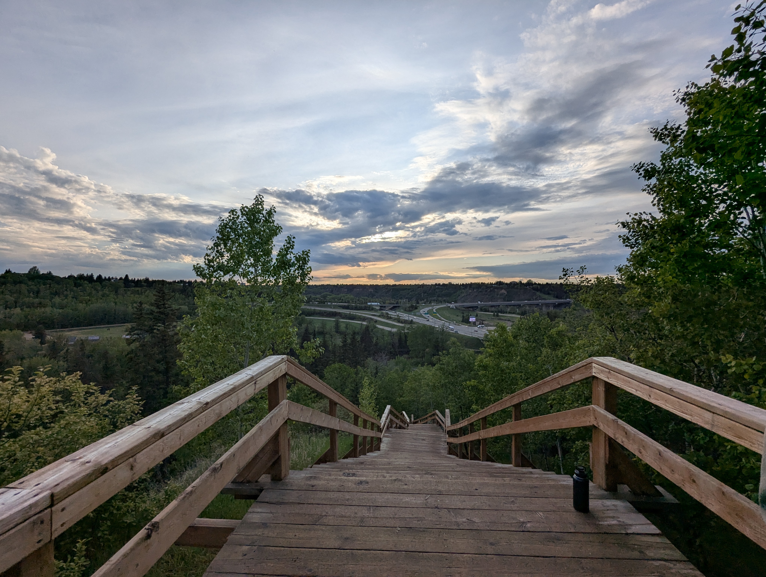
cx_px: 383
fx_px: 355
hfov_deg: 94.4
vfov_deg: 78.2
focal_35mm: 16
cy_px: 288
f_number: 2.2
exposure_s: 1/2381
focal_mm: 2.35
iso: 49
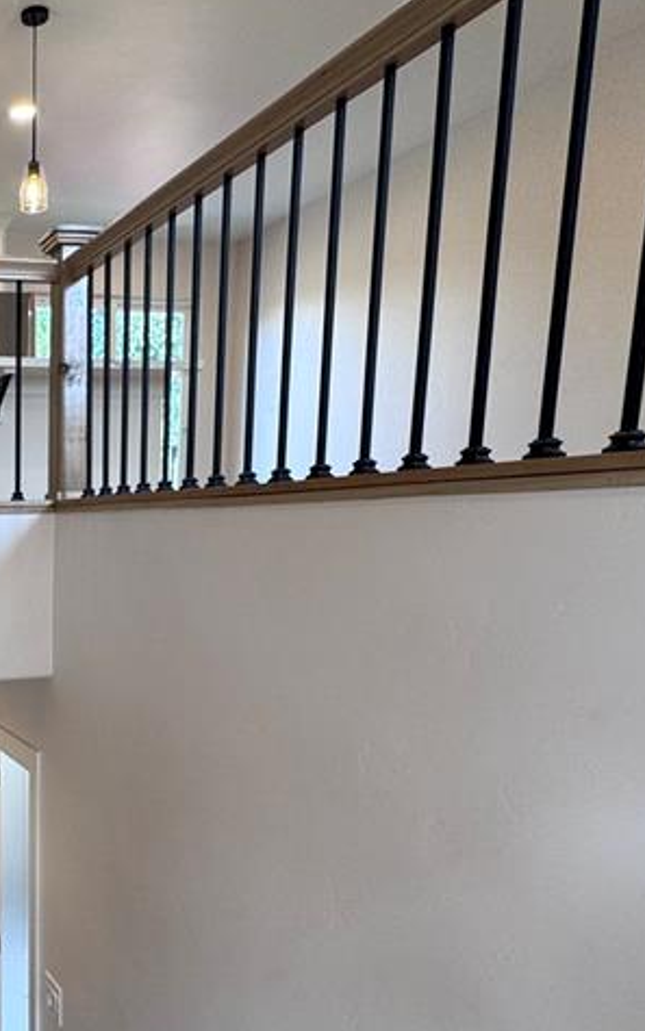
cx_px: -93
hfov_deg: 33.4
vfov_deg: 58.1
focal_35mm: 32
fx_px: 900
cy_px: 702
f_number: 2.2
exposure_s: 1/120
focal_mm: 2.22
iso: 100
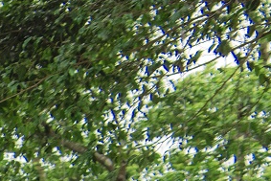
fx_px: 2161
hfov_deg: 6.2
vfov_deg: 4.5
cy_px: 658
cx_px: -722
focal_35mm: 287
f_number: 7.1
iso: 200
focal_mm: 36
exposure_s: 1/125
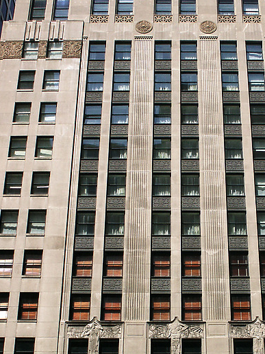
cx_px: 178
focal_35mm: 61
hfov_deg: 23.9
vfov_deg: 31.6
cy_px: 213
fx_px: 623
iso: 64
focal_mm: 7.22
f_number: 6.7
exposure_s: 1/350
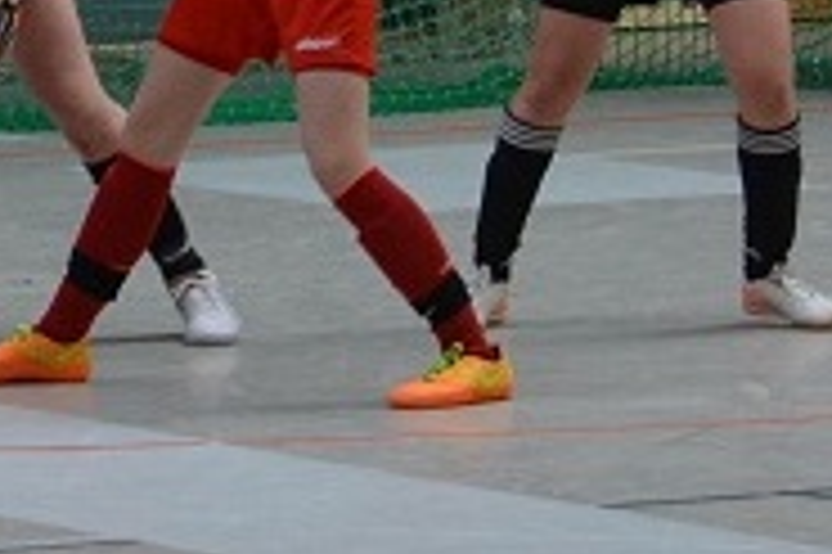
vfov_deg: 4.0
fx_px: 7835
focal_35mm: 339
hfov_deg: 6.1
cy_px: -68
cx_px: -67
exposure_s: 1/500
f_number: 4.5
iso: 1250
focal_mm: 85
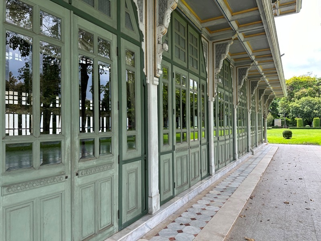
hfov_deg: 71.6
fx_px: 223
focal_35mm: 24
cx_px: 160
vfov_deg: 56.8
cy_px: 120
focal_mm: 6.86
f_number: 1.78
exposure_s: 1/623
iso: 80
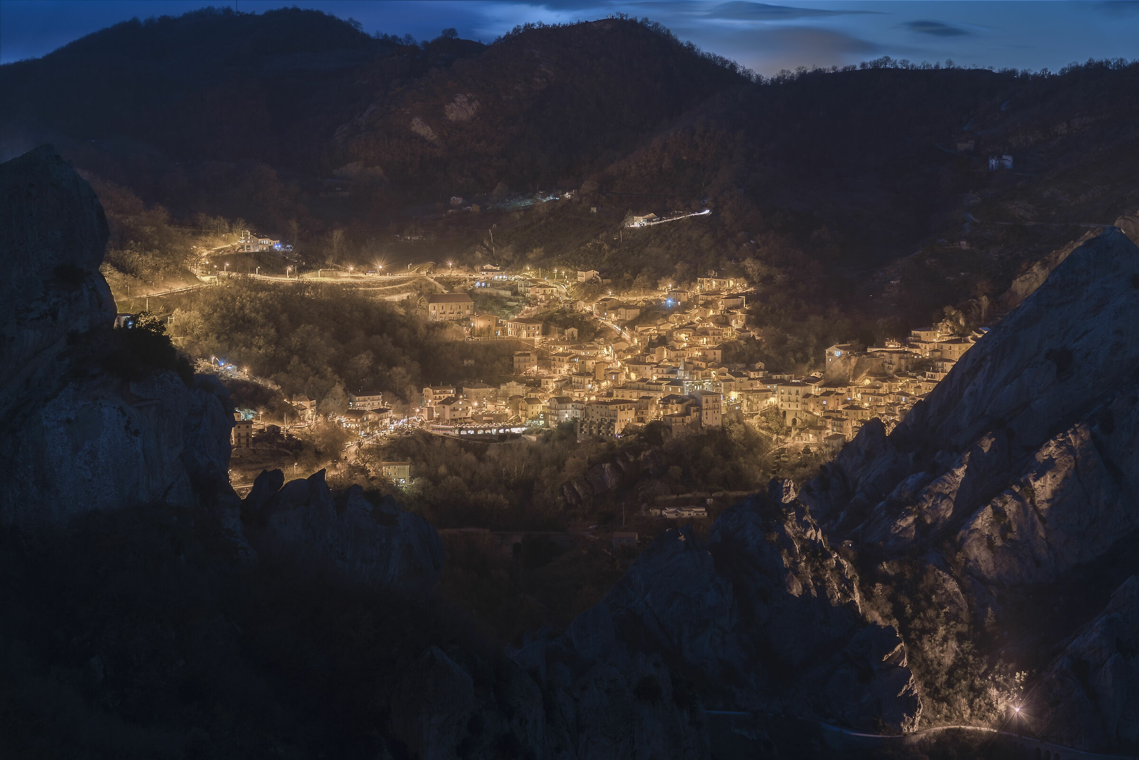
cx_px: 570
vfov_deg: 16.1
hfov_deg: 23.9
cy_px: 380
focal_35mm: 85
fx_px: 2690
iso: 100
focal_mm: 85
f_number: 4.5
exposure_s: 140
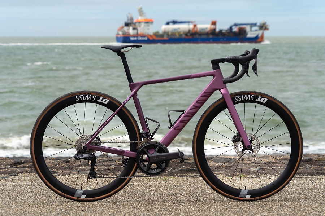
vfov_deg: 11.7
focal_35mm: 117
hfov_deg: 17.5
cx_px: 162
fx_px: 1056
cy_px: 108
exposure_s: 1/400
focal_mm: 117
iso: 125
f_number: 8
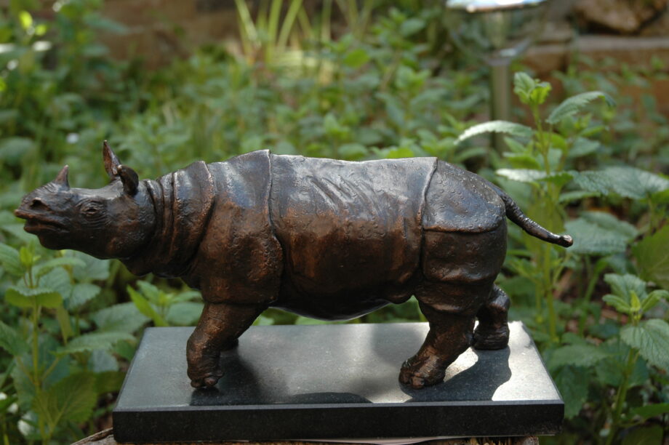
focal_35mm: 57
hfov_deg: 35.1
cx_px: 334
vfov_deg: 23.7
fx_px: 1058
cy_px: 222
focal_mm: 38
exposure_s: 1/100
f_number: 5.6
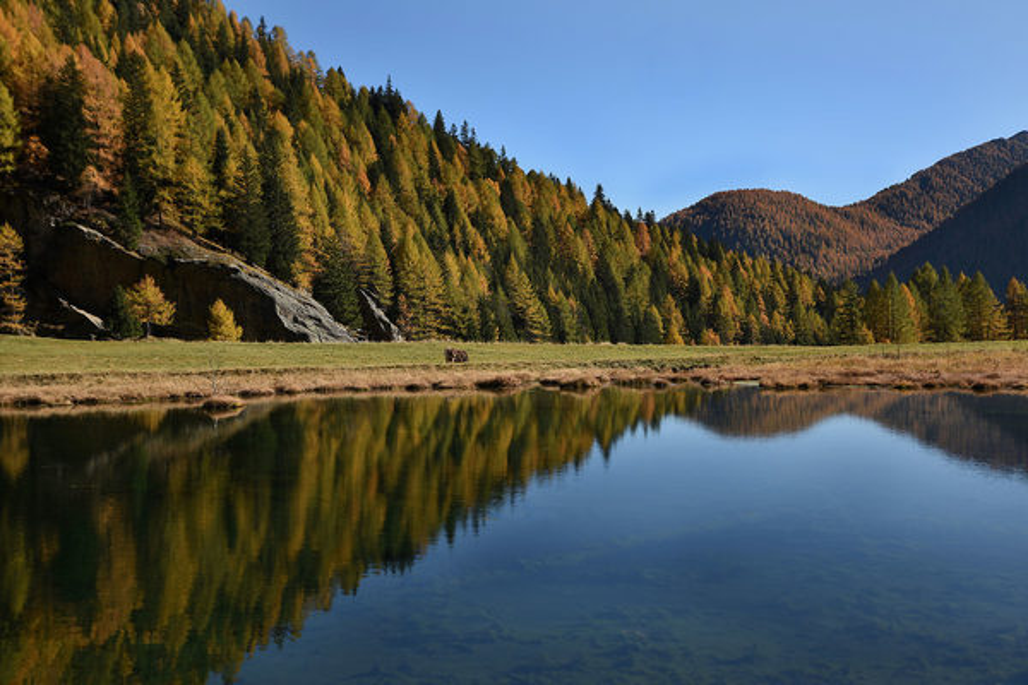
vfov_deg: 29.2
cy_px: 342
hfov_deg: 42.7
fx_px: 1313
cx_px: 514
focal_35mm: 46
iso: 100
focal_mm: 46
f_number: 8
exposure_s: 1/500
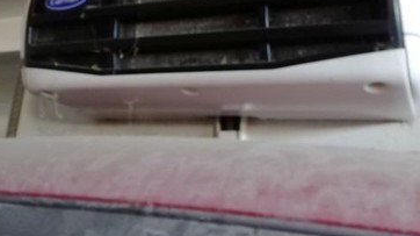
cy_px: -13
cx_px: 193
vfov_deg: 24.0
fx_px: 523
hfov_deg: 43.7
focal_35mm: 47
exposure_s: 1/25
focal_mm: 3.21
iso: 500
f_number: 2.2
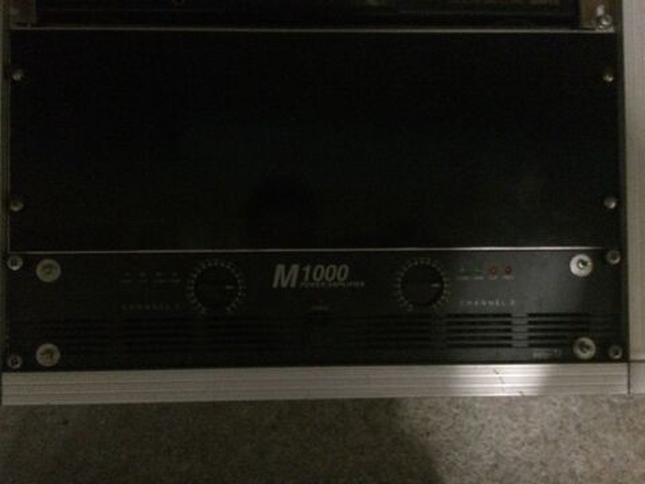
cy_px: 242
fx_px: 540
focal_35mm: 29
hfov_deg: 61.7
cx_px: 322
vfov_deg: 48.2
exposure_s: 1/17
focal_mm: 4.15
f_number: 2.2
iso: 2000
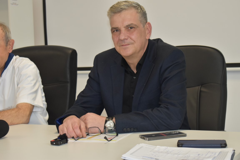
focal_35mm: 72
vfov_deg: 18.9
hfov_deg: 28.1
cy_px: 80
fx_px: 480
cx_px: 120
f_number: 5.3
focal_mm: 48
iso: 800
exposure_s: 1/100
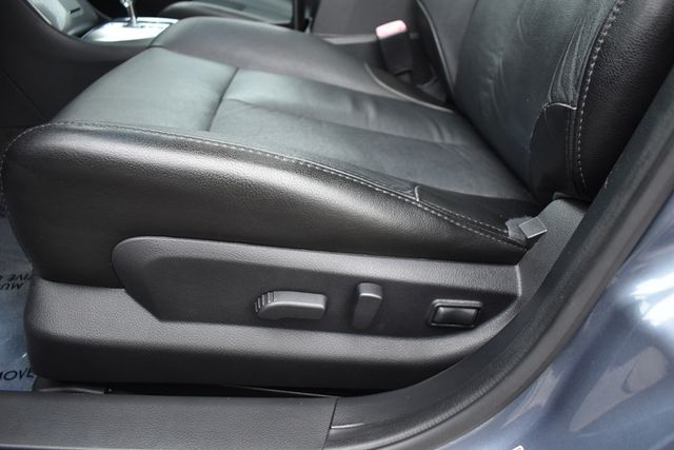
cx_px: 337
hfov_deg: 67.4
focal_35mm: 27
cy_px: 225
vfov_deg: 48.0
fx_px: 506
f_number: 3.5
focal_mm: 18
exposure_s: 1/250
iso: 560
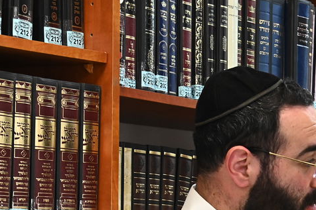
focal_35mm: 147
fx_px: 1290
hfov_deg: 13.6
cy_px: 233
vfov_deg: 9.2
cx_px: 367
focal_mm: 50
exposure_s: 1/200
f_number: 5.6
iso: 2000
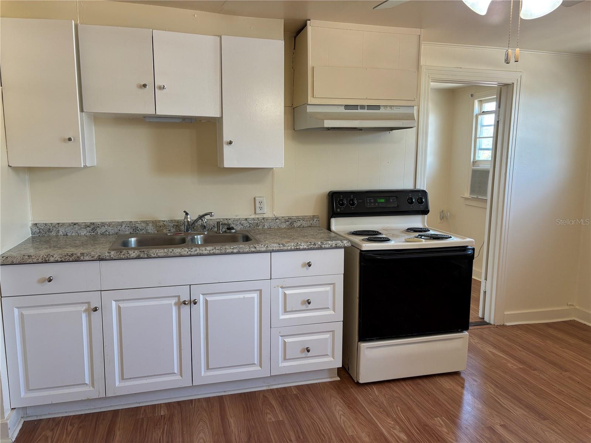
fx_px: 444
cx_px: 296
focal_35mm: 26
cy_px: 222
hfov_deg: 67.3
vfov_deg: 53.1
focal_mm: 5.96
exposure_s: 1/60
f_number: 1.6
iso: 80
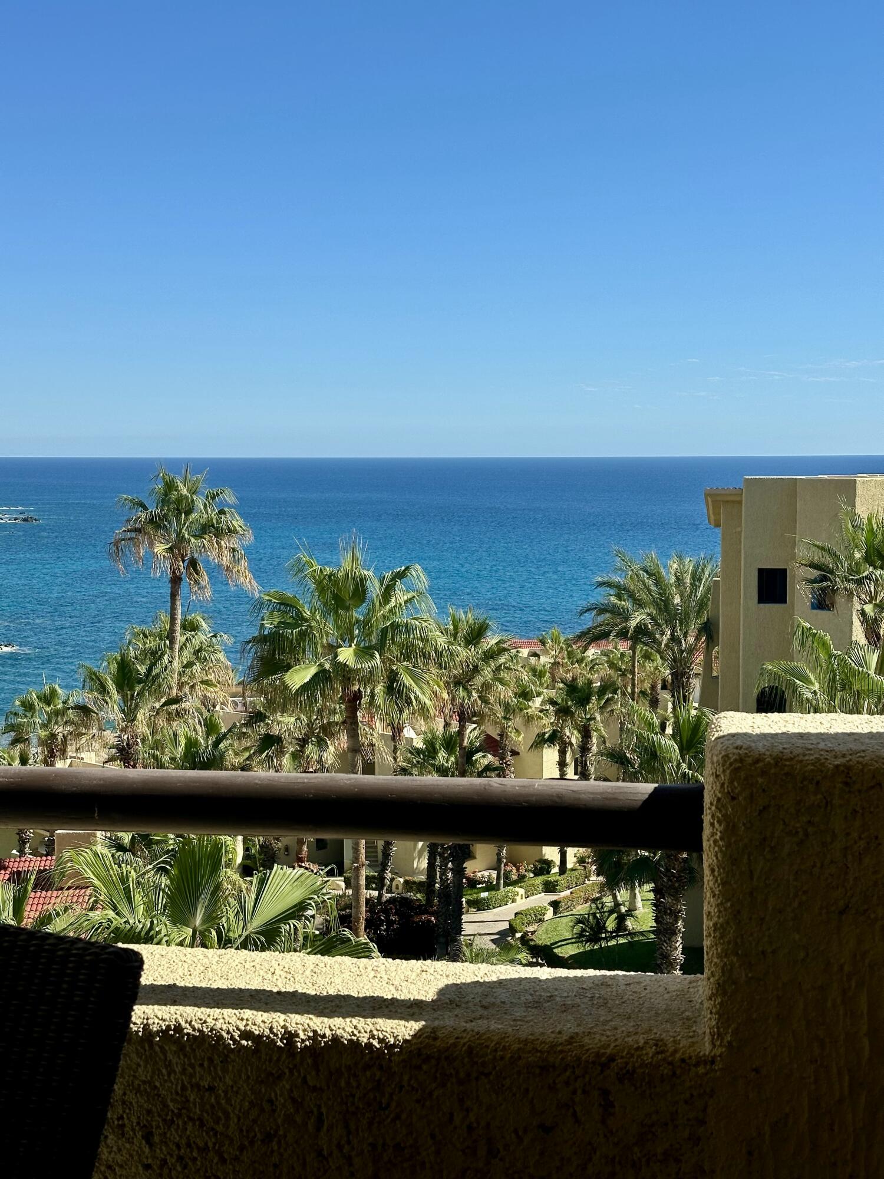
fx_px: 1634
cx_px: 442
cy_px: 590
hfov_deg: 30.3
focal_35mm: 48
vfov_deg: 39.7
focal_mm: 6.86
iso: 64
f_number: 1.78
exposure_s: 1/4367
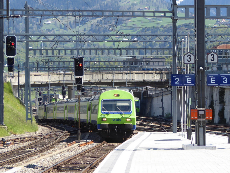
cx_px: 105
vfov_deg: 10.7
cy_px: 93
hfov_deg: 14.2
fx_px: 925
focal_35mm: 139
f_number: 5.1
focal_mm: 20.6
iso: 80
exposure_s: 1/160
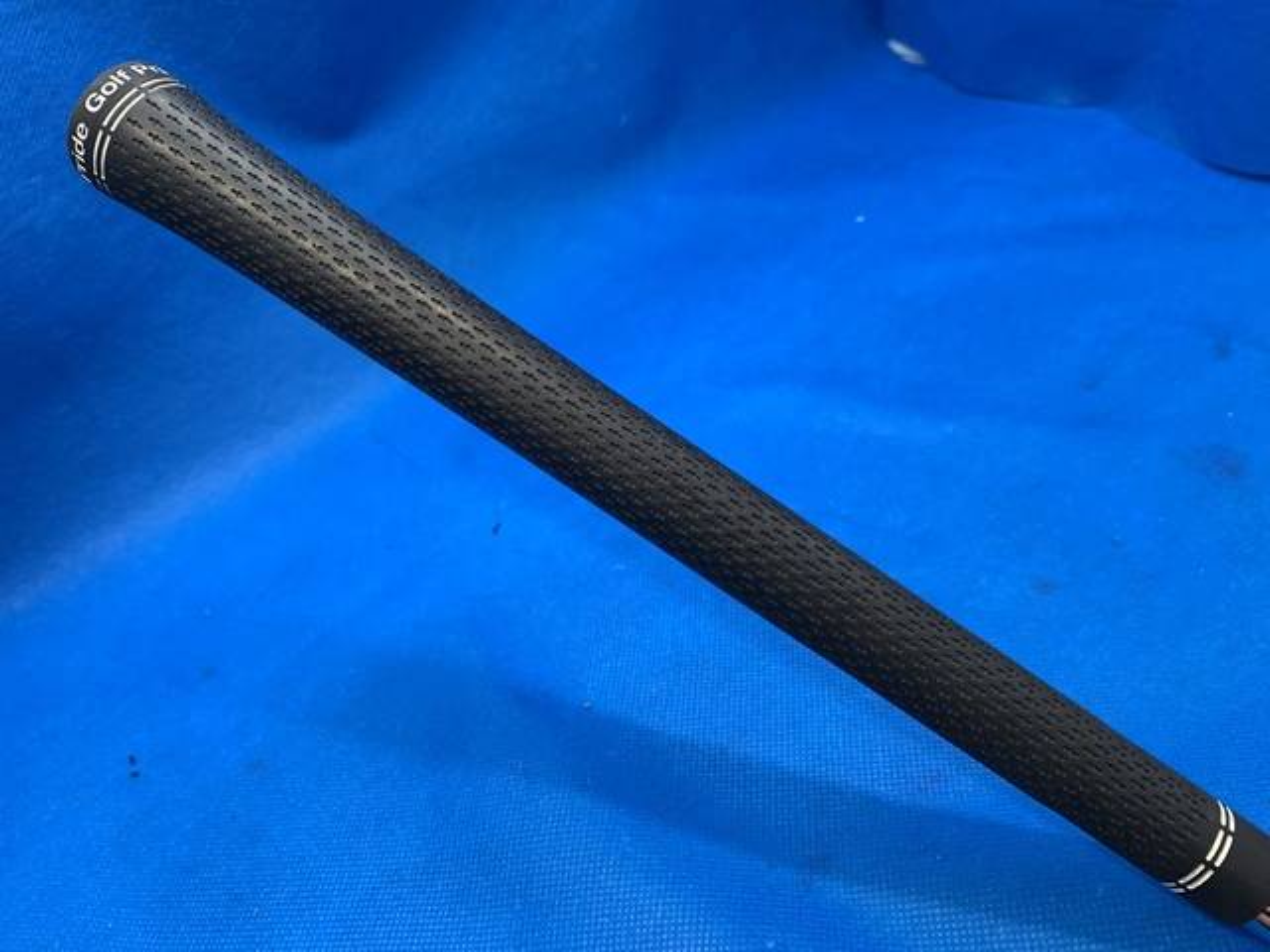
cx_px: 635
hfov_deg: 67.3
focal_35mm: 26
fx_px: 954
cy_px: 476
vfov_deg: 53.1
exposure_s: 1/60
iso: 125
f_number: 1.8
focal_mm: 4.25
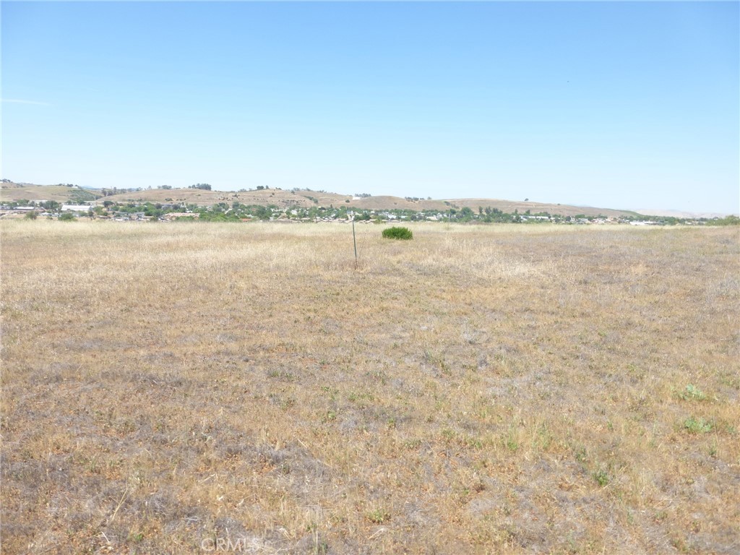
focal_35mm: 24
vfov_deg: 56.8
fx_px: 513
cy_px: 278
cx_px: 370
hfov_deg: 71.6
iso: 100
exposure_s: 1/500
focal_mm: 4.3
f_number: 4
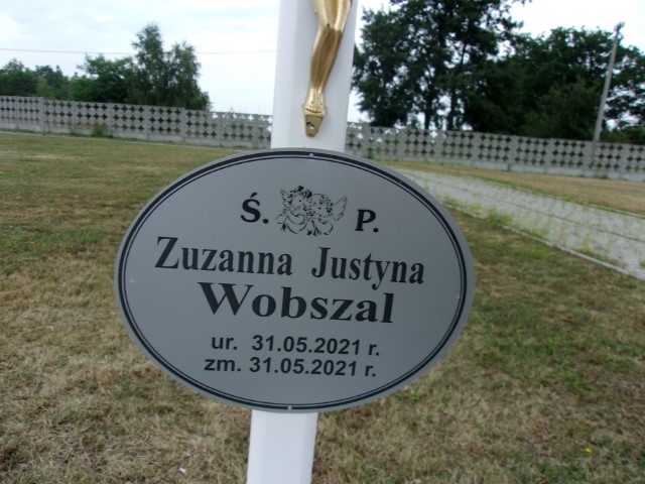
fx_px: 503
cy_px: 242
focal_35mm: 27
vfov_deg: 51.4
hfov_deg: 65.3
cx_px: 322
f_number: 10.4
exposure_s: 1/50
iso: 80
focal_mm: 4.9
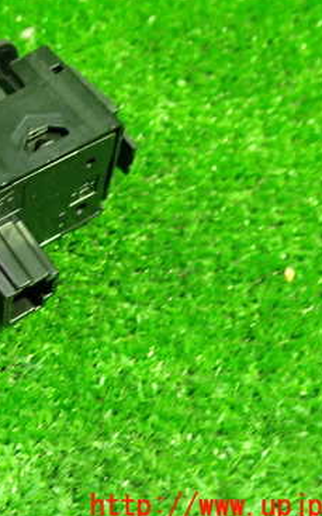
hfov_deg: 23.6
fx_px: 731
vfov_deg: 38.7
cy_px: 208
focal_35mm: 52
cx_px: -14
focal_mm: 5.4
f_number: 2.3
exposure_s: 1/30
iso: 640
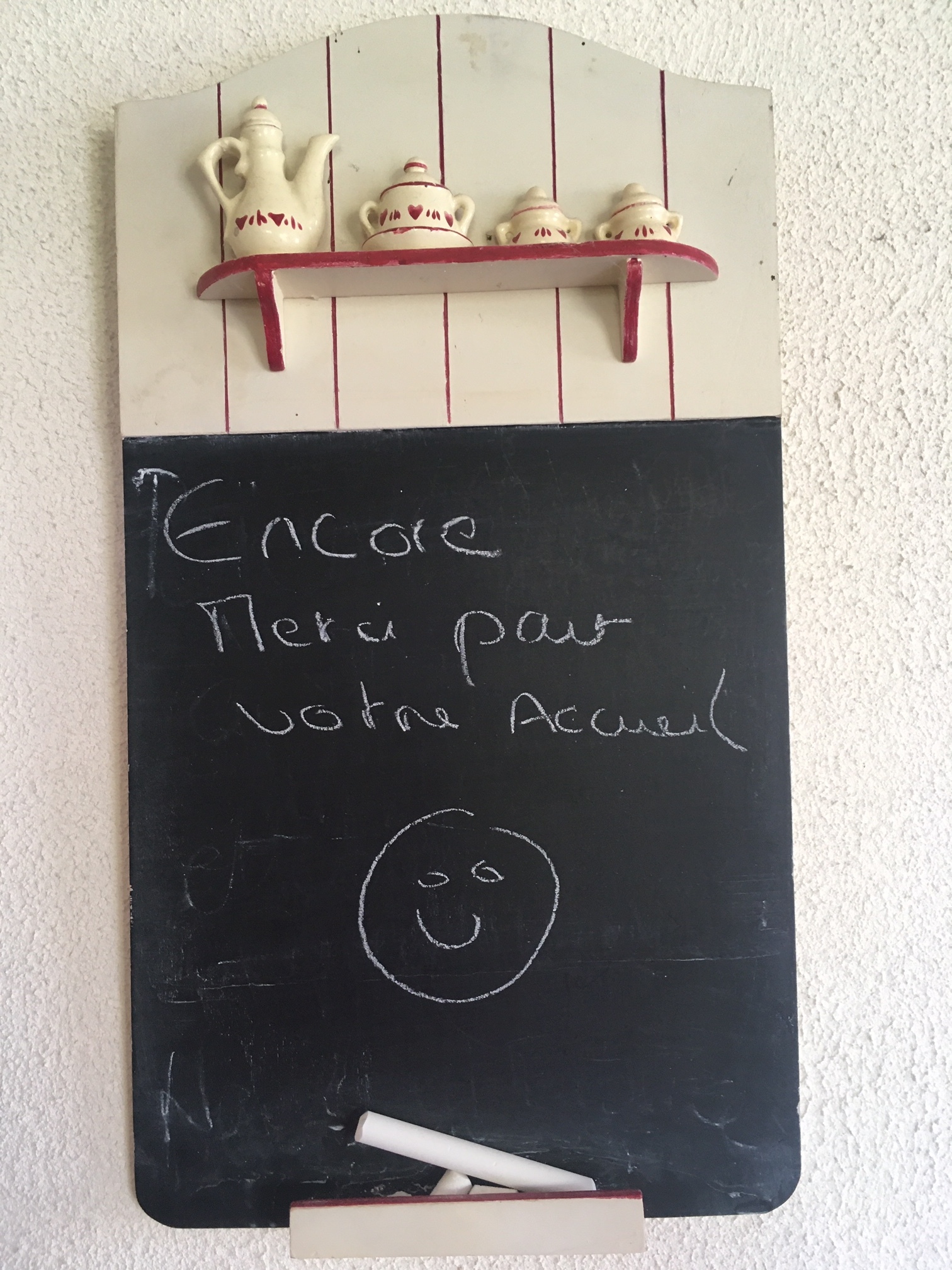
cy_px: 635
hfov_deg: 48.2
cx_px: 476
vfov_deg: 61.7
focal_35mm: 29
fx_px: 1063
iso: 125
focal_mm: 4.15
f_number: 2.2
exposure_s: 1/33
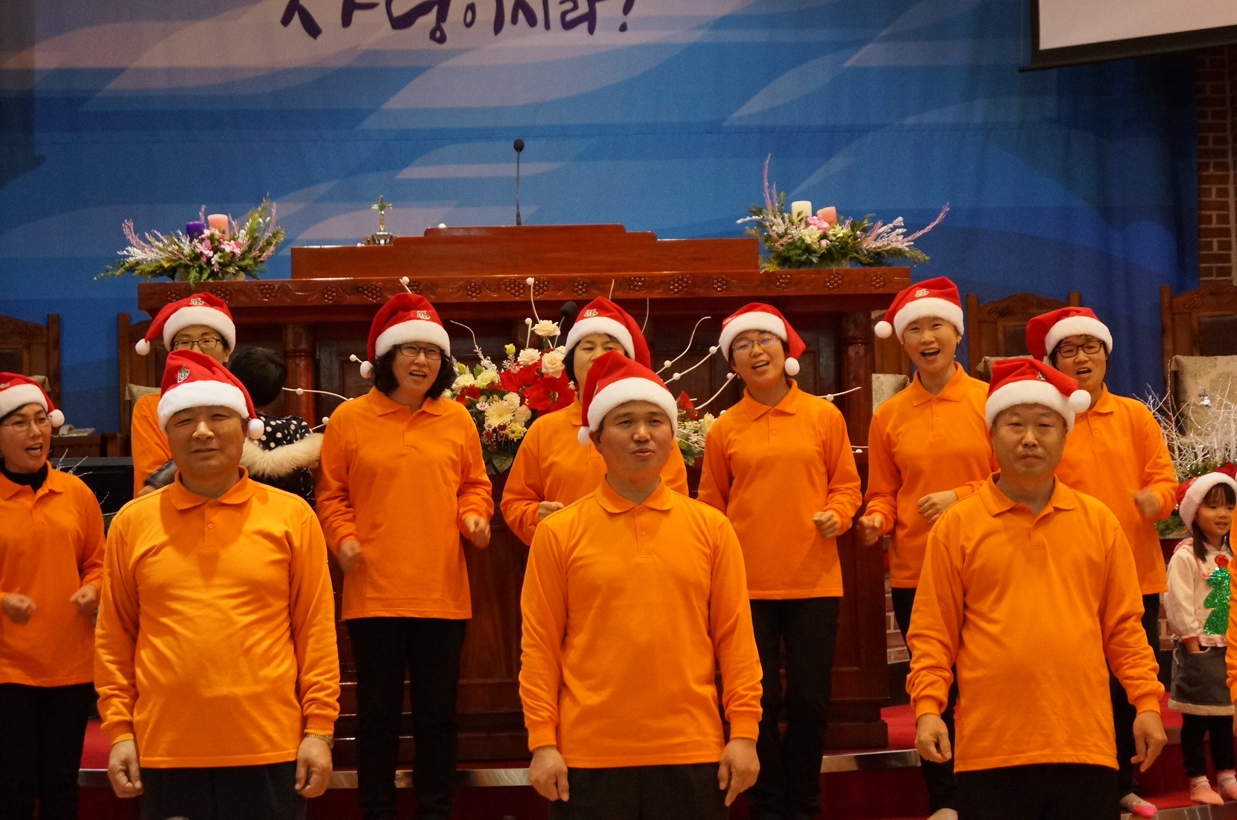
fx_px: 2830
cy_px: 410
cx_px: 618
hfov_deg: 24.7
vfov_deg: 16.5
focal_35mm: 82
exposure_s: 1/100
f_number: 5.6
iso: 1600
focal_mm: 55
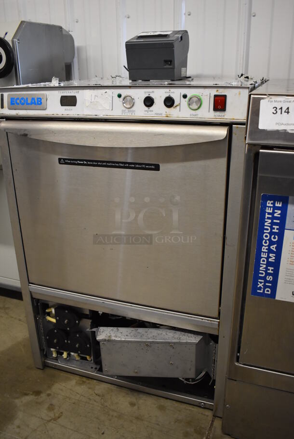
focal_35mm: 32
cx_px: 147
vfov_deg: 59.5
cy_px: 220
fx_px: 385
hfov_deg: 41.8
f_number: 3.8
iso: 1600
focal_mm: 21
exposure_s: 1/125
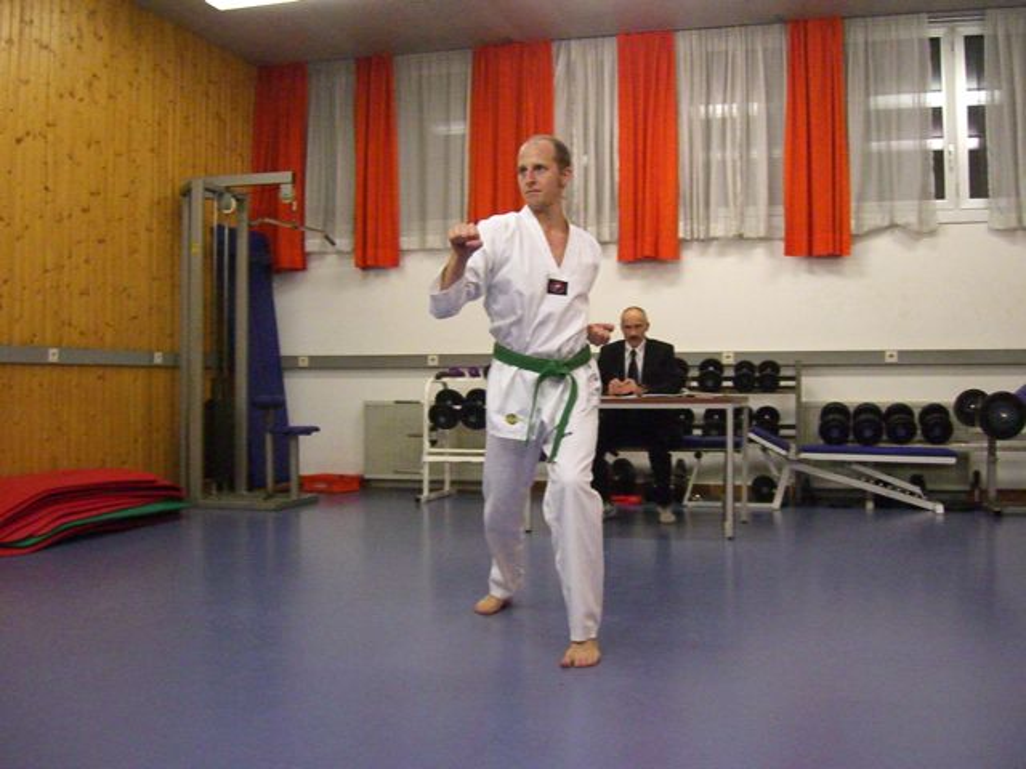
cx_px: 513
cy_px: 384
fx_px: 1126
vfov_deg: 37.7
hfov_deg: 49.0
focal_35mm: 38
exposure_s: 1/100
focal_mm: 7.9
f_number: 2.8
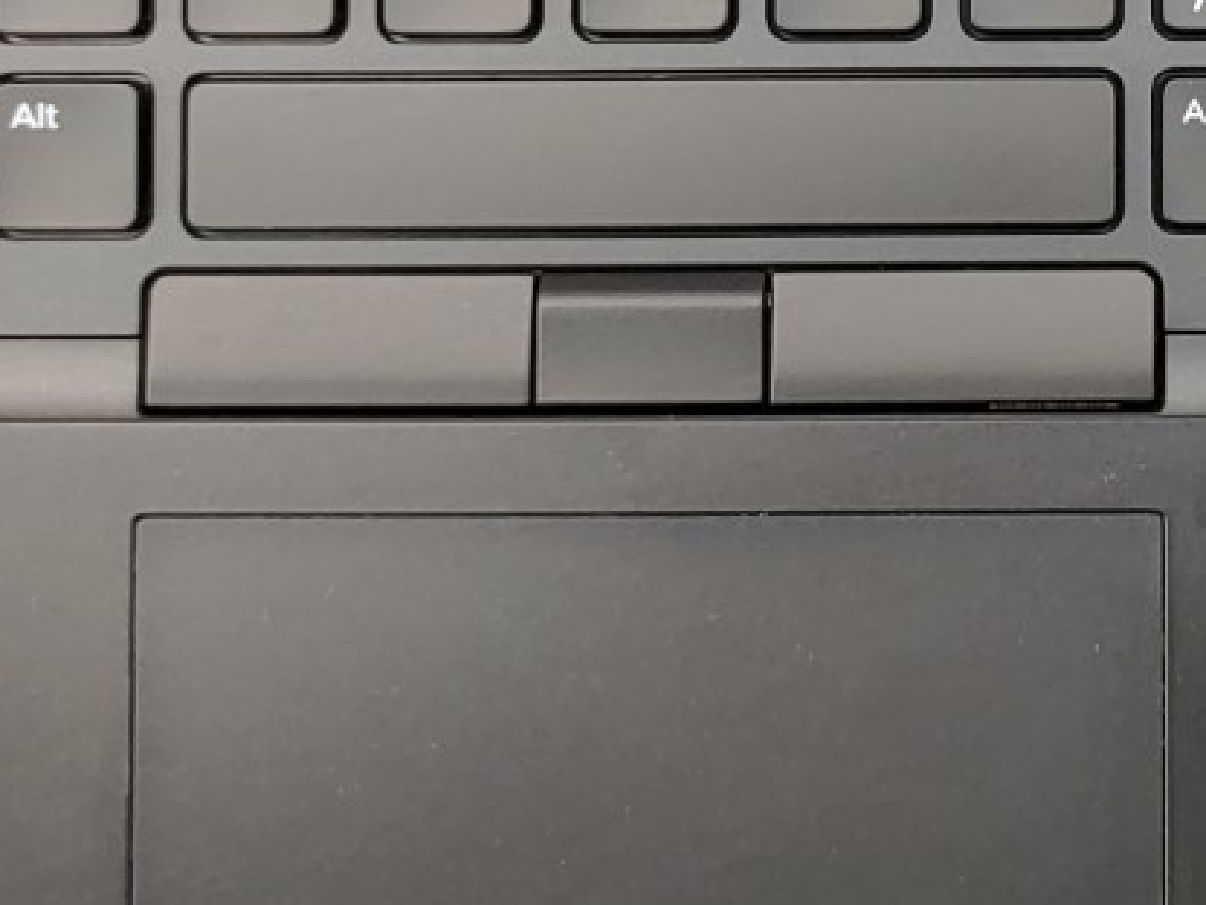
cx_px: 1122
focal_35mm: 90
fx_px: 3136
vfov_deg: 15.9
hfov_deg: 21.2
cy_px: -133
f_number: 1.8
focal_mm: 4.36
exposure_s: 1/60
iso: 50
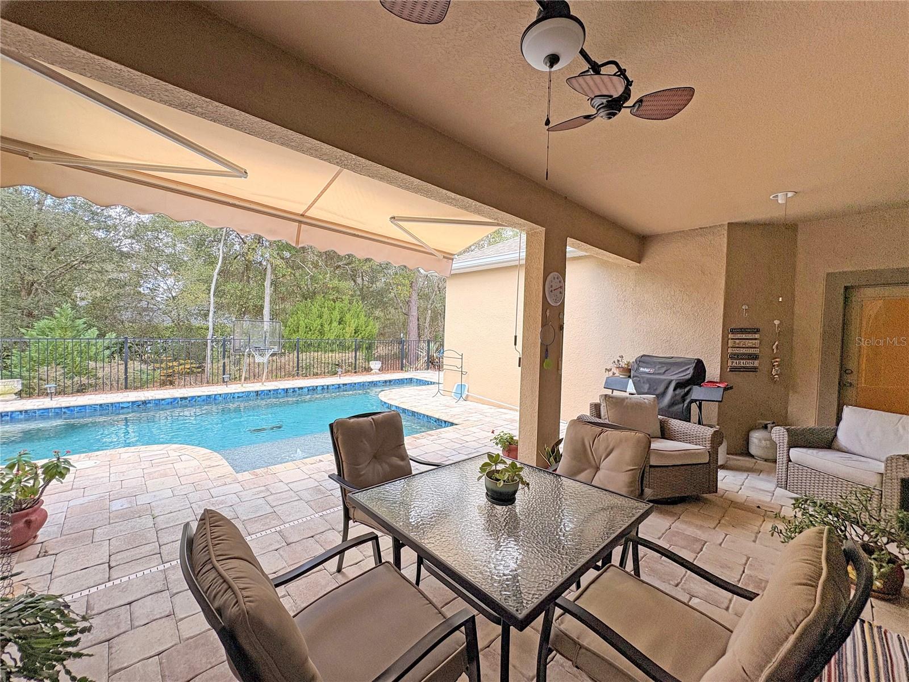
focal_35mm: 14
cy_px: 341
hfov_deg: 102.1
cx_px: 454
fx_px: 368
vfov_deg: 85.7
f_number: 2.2
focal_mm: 2.22
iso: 40
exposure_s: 1/232
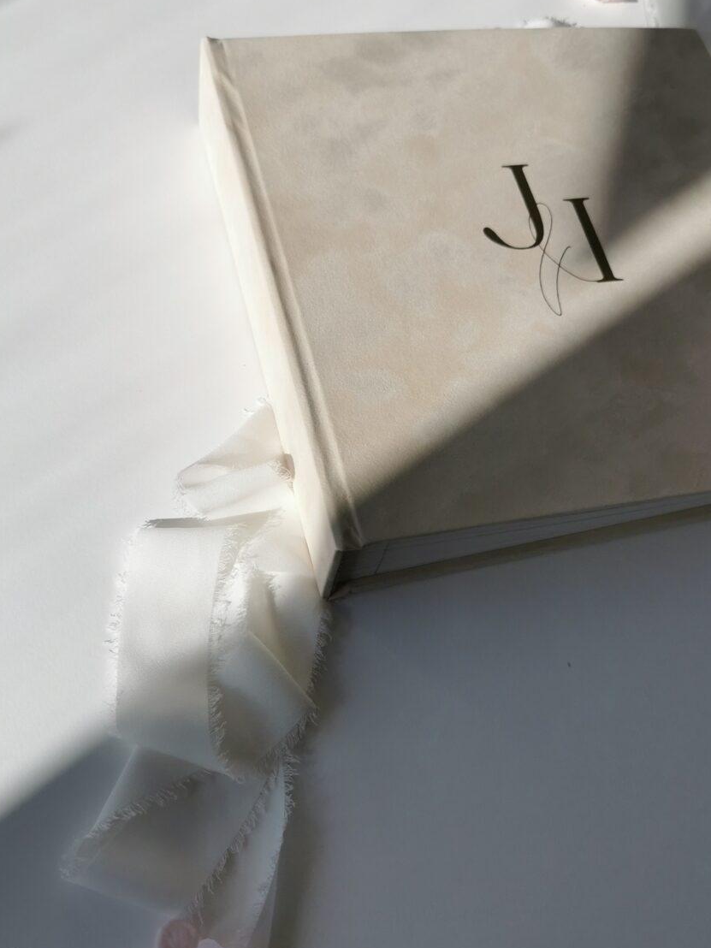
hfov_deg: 36.8
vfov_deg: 47.8
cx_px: 328
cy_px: 523
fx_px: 1068
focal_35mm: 39
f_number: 1.6
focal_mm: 5.56
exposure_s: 1/3509
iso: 50
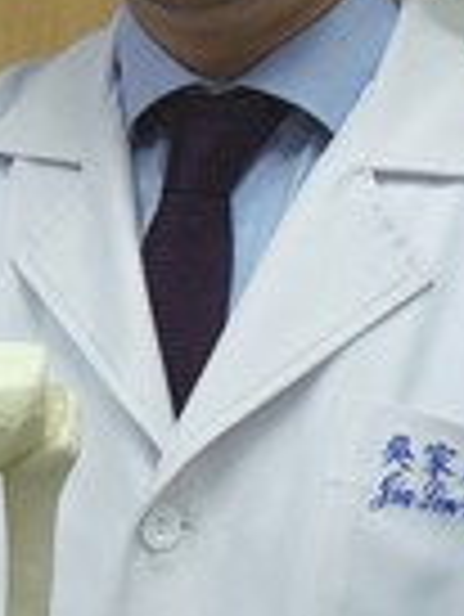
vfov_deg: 24.7
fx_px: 1410
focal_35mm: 79
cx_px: 212
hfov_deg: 18.7
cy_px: 369
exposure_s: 1/50
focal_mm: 4.3
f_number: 2.8
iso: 100
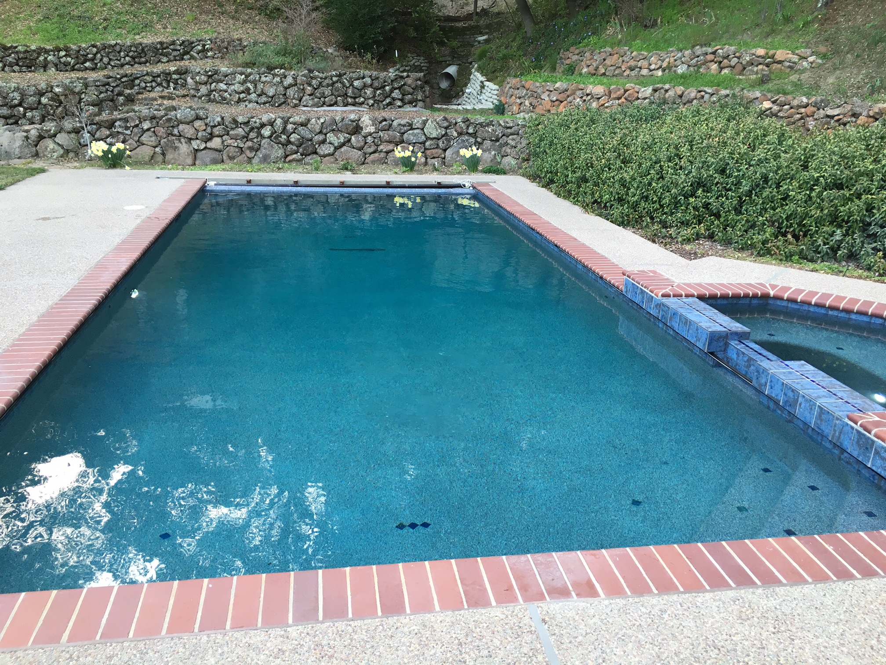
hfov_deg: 61.7
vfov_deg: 48.2
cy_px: 332
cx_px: 443
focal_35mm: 29
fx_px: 742
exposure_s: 1/40
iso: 25
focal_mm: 4.15
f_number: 2.2
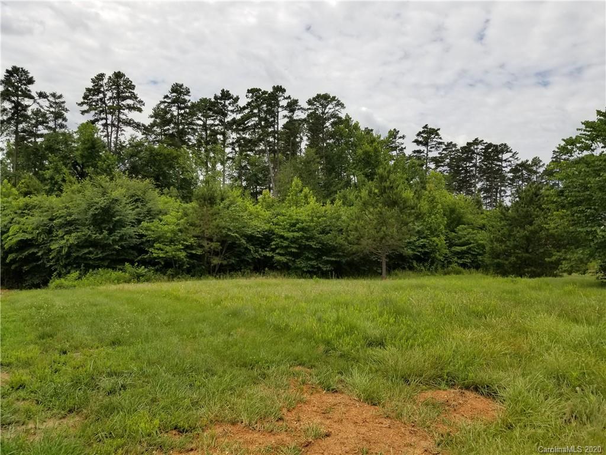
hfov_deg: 67.3
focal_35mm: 26
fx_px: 455
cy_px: 228
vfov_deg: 53.1
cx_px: 303
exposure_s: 1/3416
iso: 50
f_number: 1.7
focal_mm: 4.25
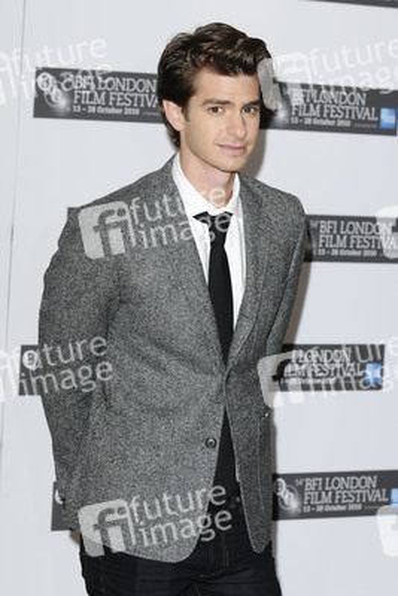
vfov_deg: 14.9
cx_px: 199
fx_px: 2286
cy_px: 298
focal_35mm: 138
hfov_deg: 9.9
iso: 400
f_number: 5
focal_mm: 92
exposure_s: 1/160
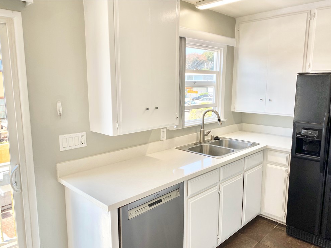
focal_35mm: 27
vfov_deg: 51.4
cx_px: 163
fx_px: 258
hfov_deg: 65.3
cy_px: 128
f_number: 1.8
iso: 32
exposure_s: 1/240
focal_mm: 4.25
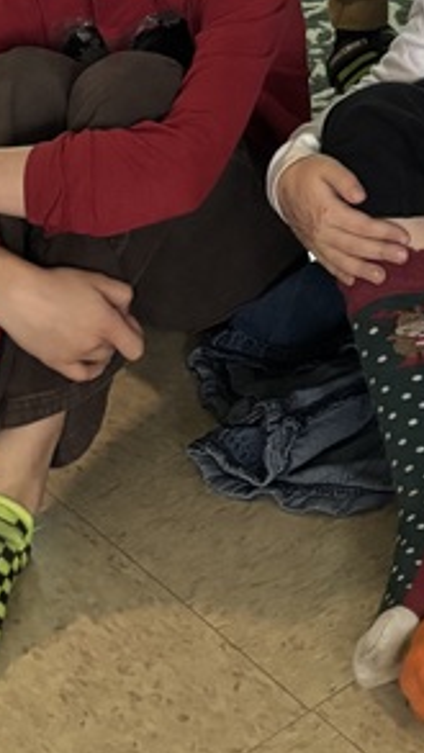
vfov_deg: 18.8
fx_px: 1977
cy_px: -409
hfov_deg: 11.3
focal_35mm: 99
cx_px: 789
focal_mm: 5.96
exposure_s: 1/60
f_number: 1.6
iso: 500
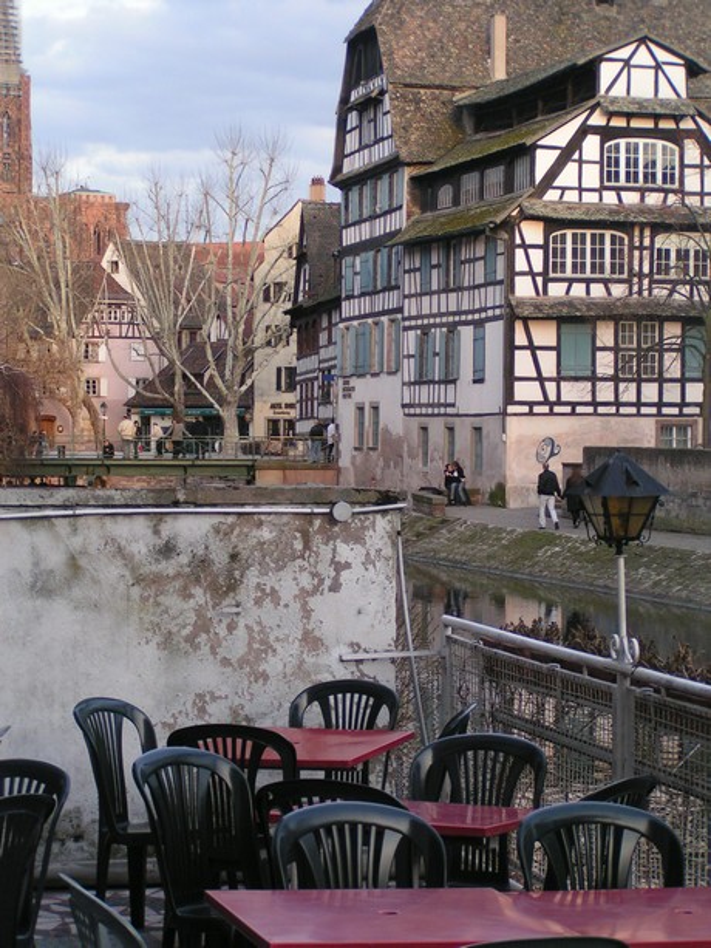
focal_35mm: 91
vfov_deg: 21.5
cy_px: 474
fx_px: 2491
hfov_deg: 16.2
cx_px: 356
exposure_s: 1/100
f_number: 3.2
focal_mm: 13.9
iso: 80
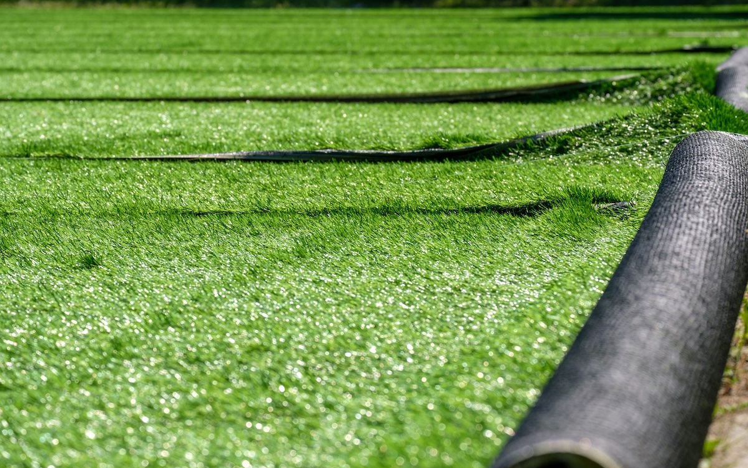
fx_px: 2977
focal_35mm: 146
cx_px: 374
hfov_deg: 14.3
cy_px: 220
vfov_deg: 9.0
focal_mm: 95
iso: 200
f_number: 6.4
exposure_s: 1/1000
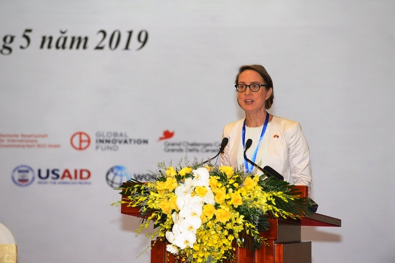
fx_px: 2193
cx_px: 198
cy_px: 132
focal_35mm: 200
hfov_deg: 10.3
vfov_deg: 6.9
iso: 2000
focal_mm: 200
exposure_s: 1/160
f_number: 5.6
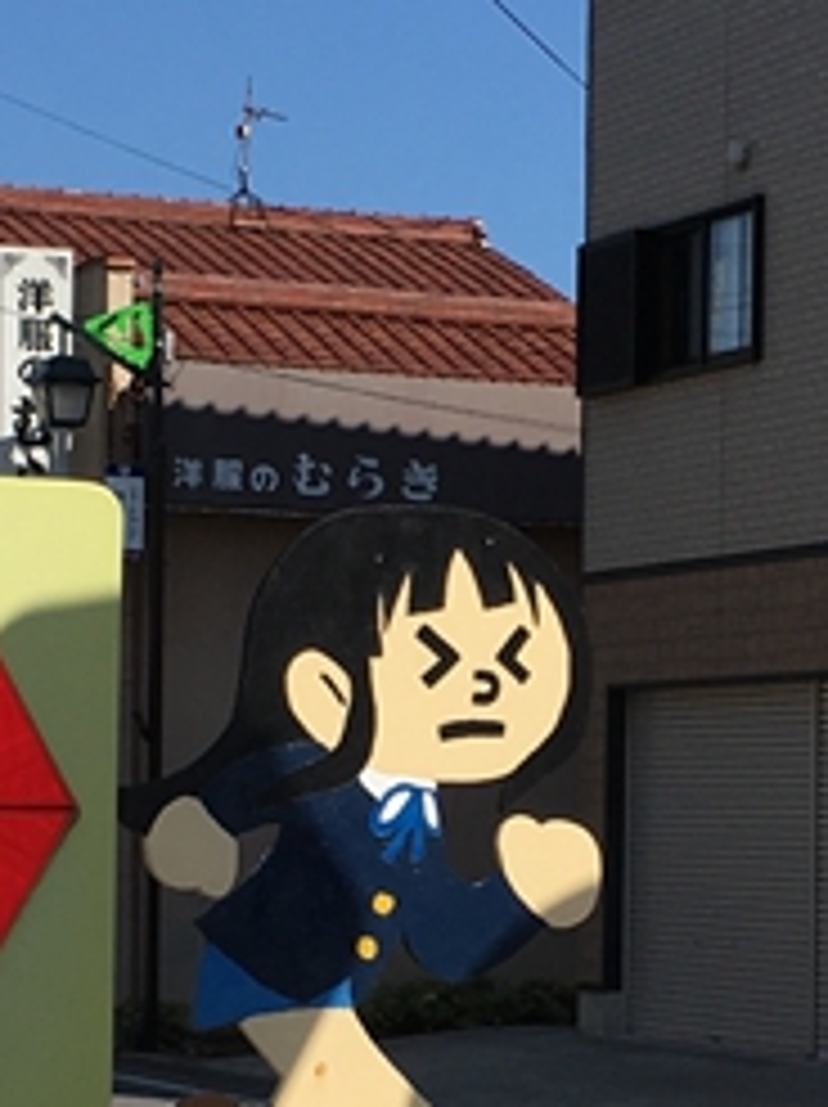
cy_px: 754
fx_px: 4025
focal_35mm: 126
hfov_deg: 11.7
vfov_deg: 15.6
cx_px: 540
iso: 25
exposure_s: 1/2198
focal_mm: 4.15
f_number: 2.2
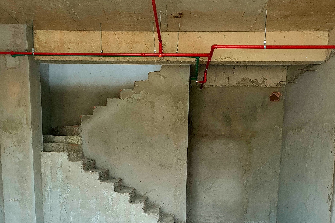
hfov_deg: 50.7
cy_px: 212
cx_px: 163
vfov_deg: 32.8
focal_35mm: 38
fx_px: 354
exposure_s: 1/50
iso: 50
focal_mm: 4.3
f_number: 2.4
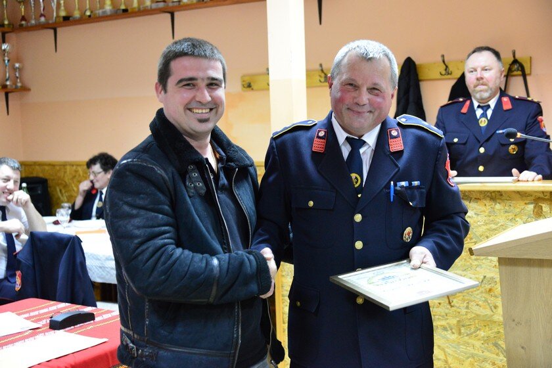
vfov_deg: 28.1
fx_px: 736
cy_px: 184
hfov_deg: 41.1
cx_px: 276
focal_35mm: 48
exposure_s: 1/50
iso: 6400
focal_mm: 48
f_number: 4
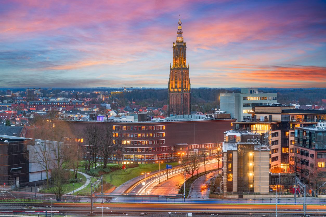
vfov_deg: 16.1
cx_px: 163
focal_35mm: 85
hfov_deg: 23.9
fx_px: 770
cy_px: 108
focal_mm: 85
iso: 64
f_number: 8
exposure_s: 20
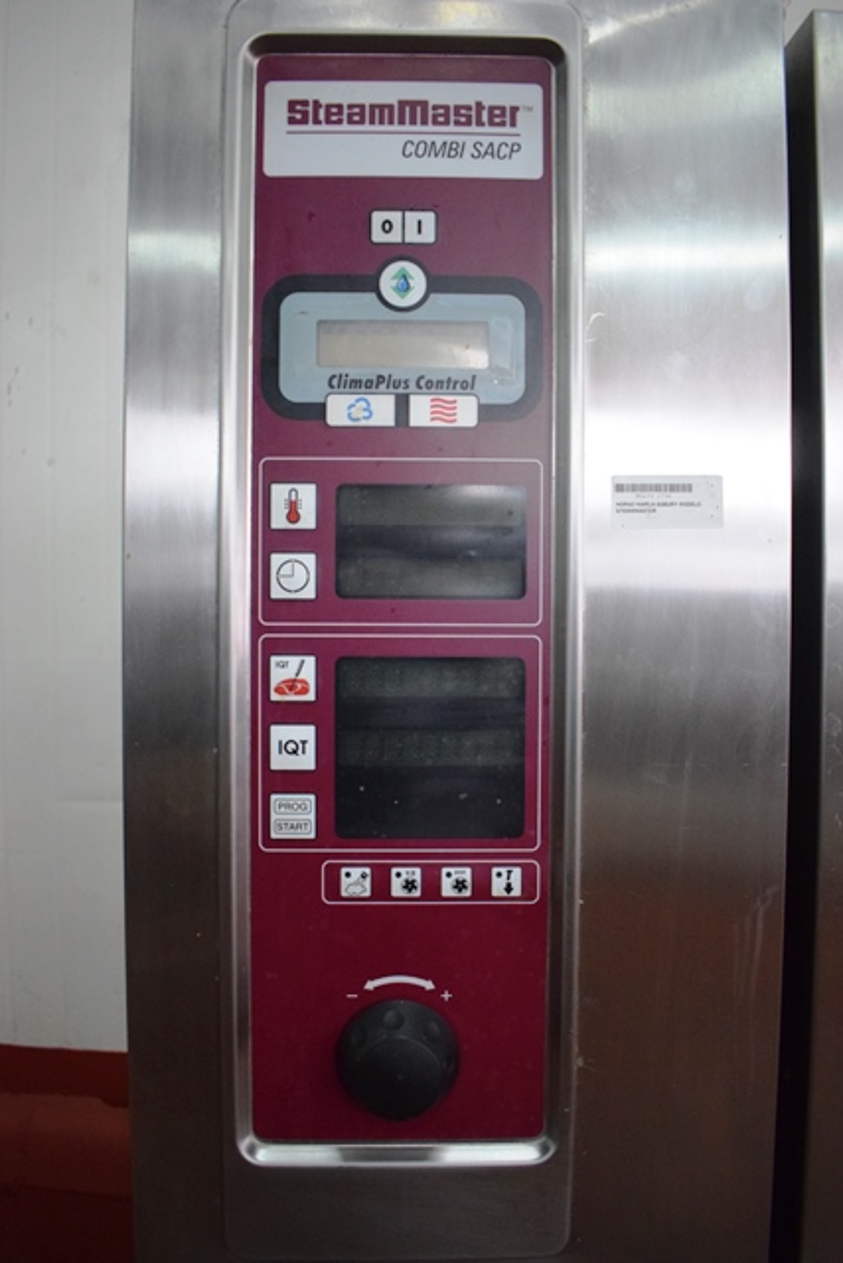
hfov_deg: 48.0
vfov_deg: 67.4
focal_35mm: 27
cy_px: 632
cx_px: 422
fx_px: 948
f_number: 3.5
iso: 2500
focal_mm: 18
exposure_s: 1/60
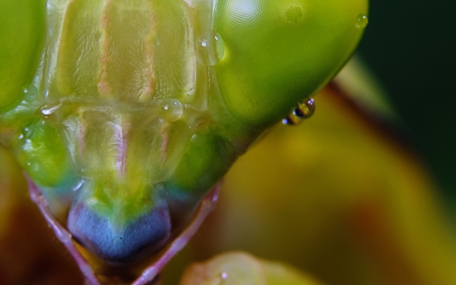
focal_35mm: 376
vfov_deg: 3.5
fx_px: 4673
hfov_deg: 5.6
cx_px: 197
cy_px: 105
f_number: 16
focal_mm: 160
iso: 400
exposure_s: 1/80
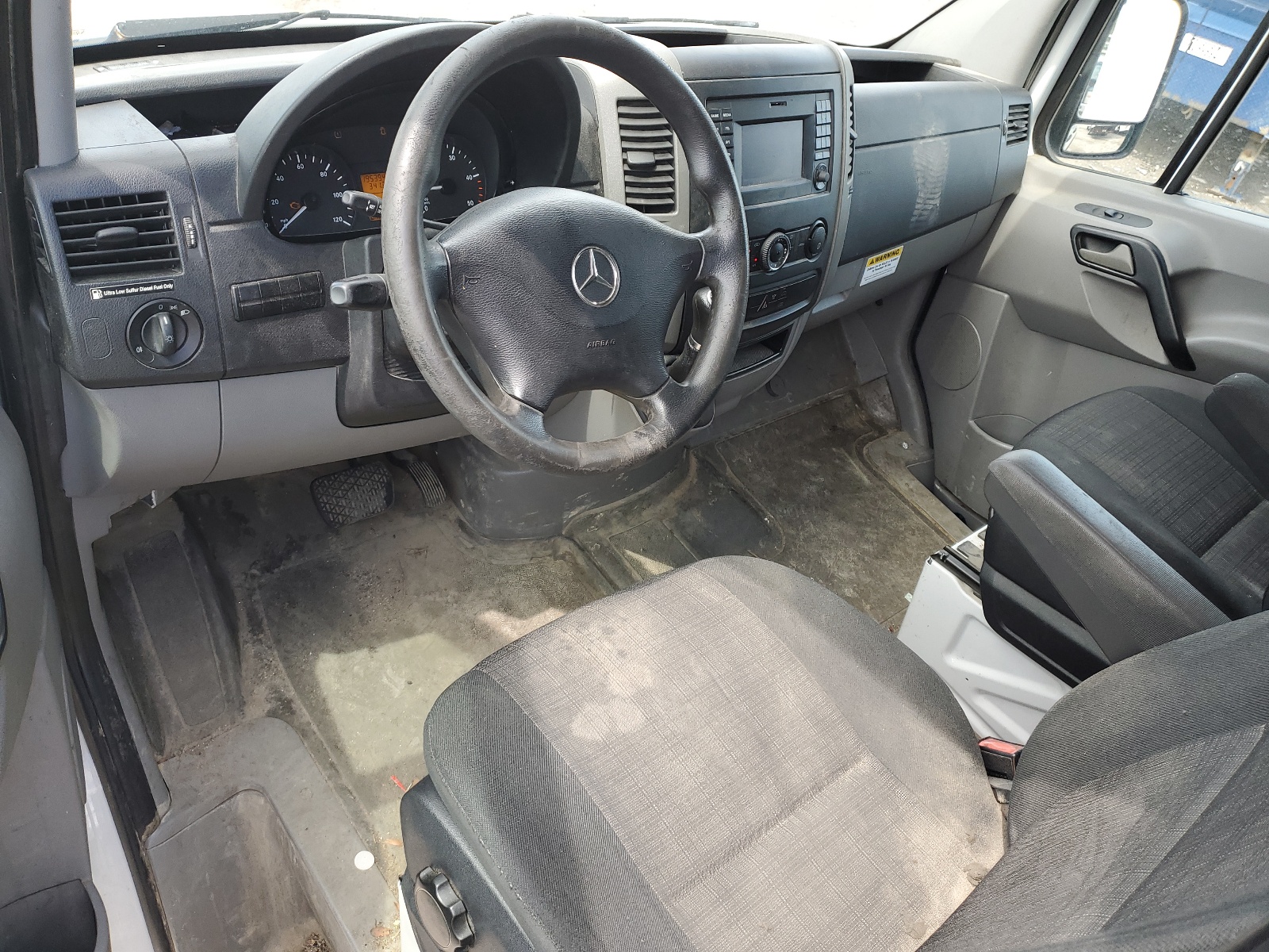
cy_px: 476
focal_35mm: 26
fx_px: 953
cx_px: 634
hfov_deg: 67.3
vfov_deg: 53.1
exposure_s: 1/204
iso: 50
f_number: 1.5
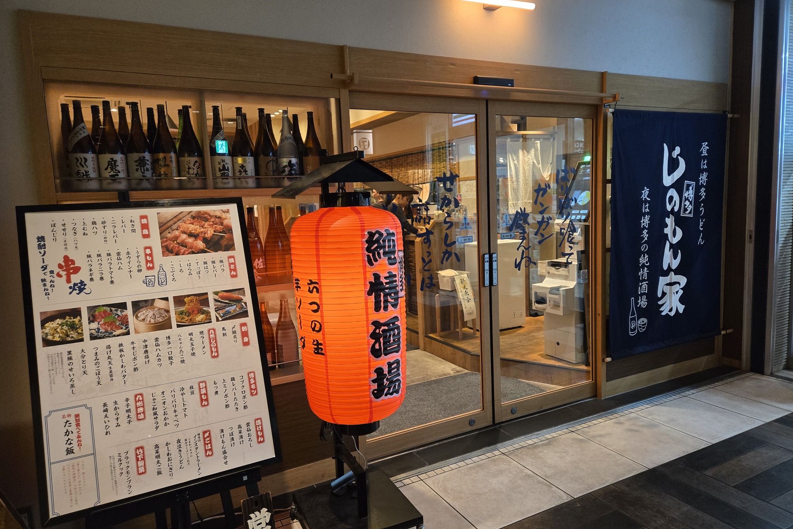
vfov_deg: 53.1
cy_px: 263
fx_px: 529
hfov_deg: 73.7
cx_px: 396
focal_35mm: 24
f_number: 1.8
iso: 250
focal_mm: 5.4
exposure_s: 1/100
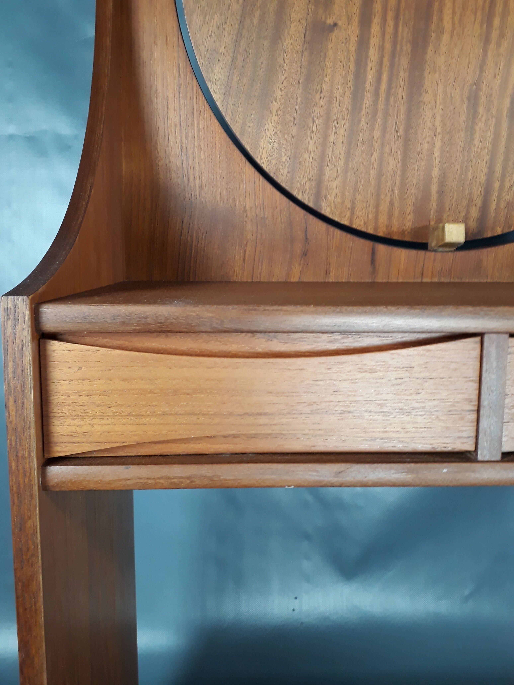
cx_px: 257
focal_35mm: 27
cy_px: 342
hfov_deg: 51.4
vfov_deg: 65.3
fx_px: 535
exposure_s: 1/33
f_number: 1.9
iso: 200
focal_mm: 3.6
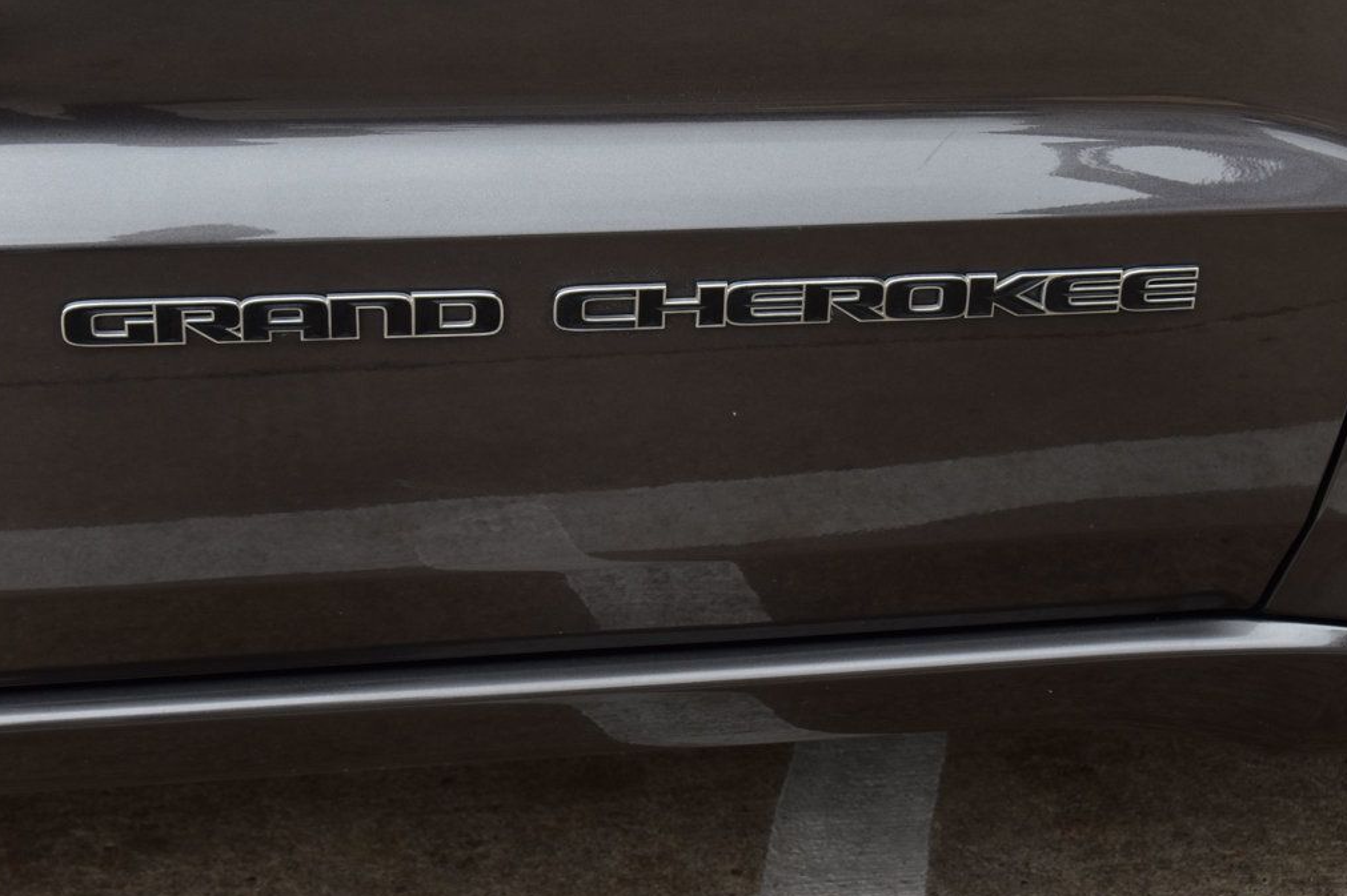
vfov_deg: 17.3
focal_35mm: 79
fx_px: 2954
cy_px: 451
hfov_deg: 25.7
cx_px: 670
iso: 400
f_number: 8
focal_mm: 52
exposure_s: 1/80
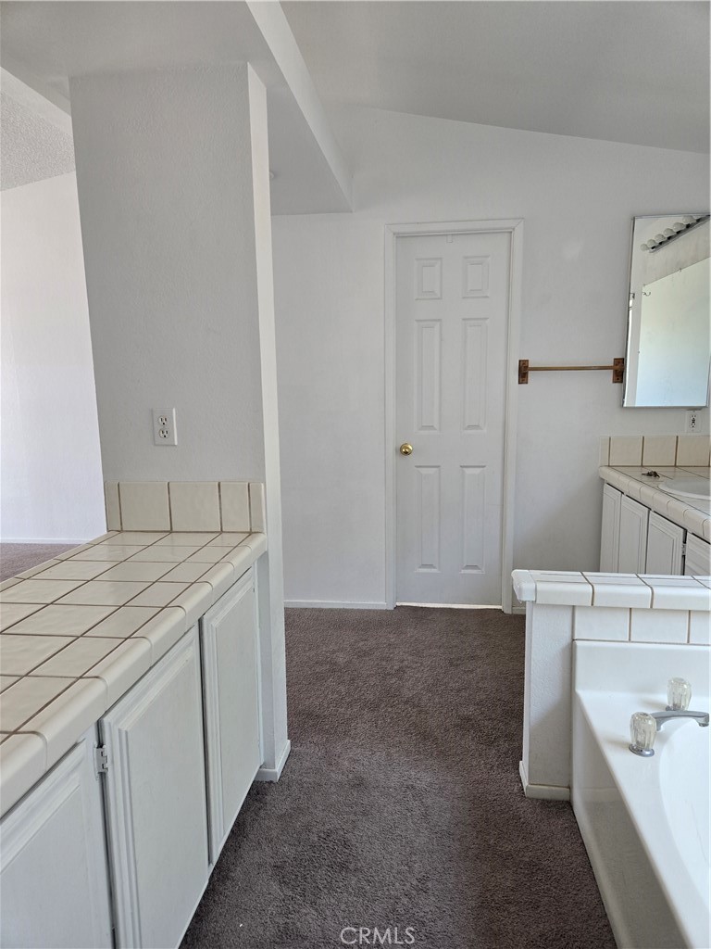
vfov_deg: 73.9
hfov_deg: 58.9
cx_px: 356
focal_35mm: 23
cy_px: 474
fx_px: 630
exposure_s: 1/180
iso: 100
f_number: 1.8
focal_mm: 5.4
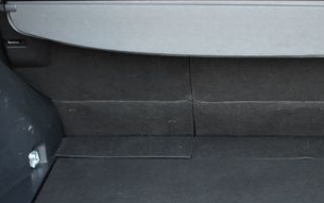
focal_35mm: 77
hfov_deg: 26.5
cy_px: 189
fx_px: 680
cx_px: 236
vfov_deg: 16.7
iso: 1600
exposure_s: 1/15
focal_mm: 24
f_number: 5
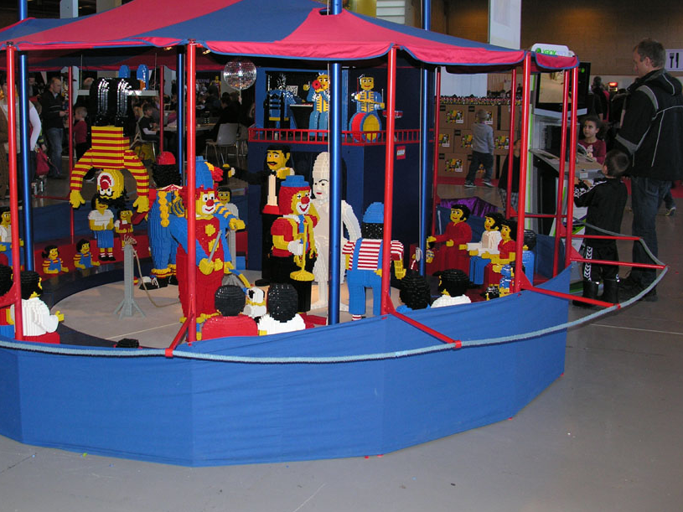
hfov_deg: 42.6
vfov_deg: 32.8
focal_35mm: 44
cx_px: 256
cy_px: 234
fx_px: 868
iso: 108
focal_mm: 8.9
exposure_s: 1/60.1
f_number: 2.8
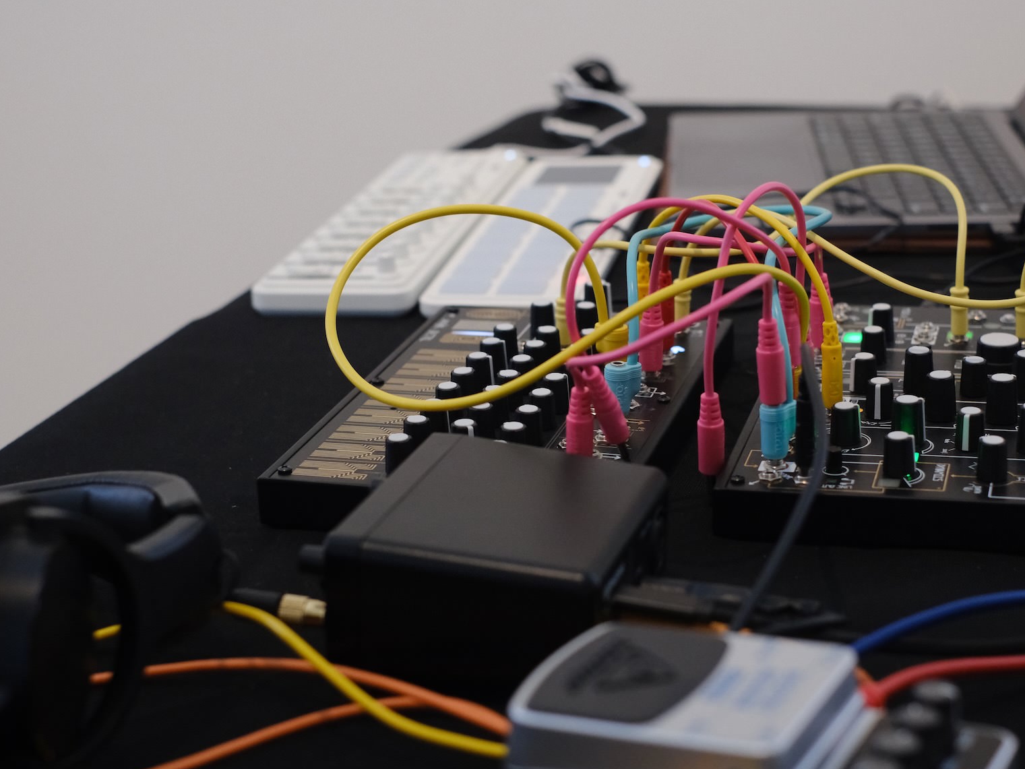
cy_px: 380
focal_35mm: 67
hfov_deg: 29.0
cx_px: 539
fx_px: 1984
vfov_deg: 21.9
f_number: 3.2
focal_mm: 35
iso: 2500
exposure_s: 1/105
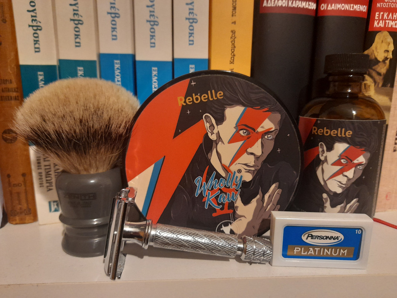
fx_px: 287
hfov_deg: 69.4
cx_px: 198
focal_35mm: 25
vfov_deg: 54.9
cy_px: 149
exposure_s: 1/25
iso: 400
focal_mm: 4.6
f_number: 2
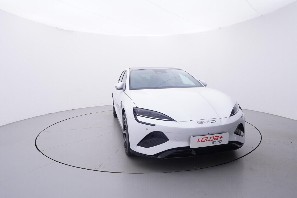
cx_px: 148
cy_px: 99
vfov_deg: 56.2
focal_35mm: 22
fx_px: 186
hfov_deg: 77.3
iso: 200
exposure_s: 1/80
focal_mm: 15
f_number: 5
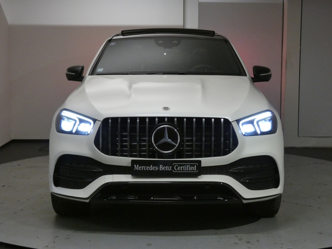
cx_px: 166
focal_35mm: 58
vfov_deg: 25.2
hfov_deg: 33.2
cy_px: 124
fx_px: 556
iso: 500
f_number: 4.1
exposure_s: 1/80
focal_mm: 10.4
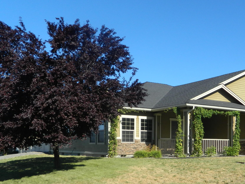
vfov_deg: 31.4
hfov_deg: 41.4
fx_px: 318
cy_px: 145
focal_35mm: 45
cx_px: 169
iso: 80
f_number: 8.7
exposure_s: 1/125
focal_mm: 4.5
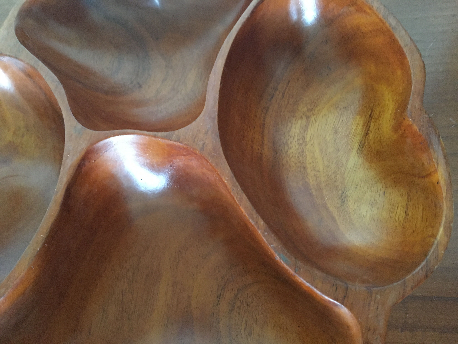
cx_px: 229
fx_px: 384
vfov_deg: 48.2
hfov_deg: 61.7
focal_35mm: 29
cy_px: 172
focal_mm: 4.15
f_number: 2.2
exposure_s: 1/17
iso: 400
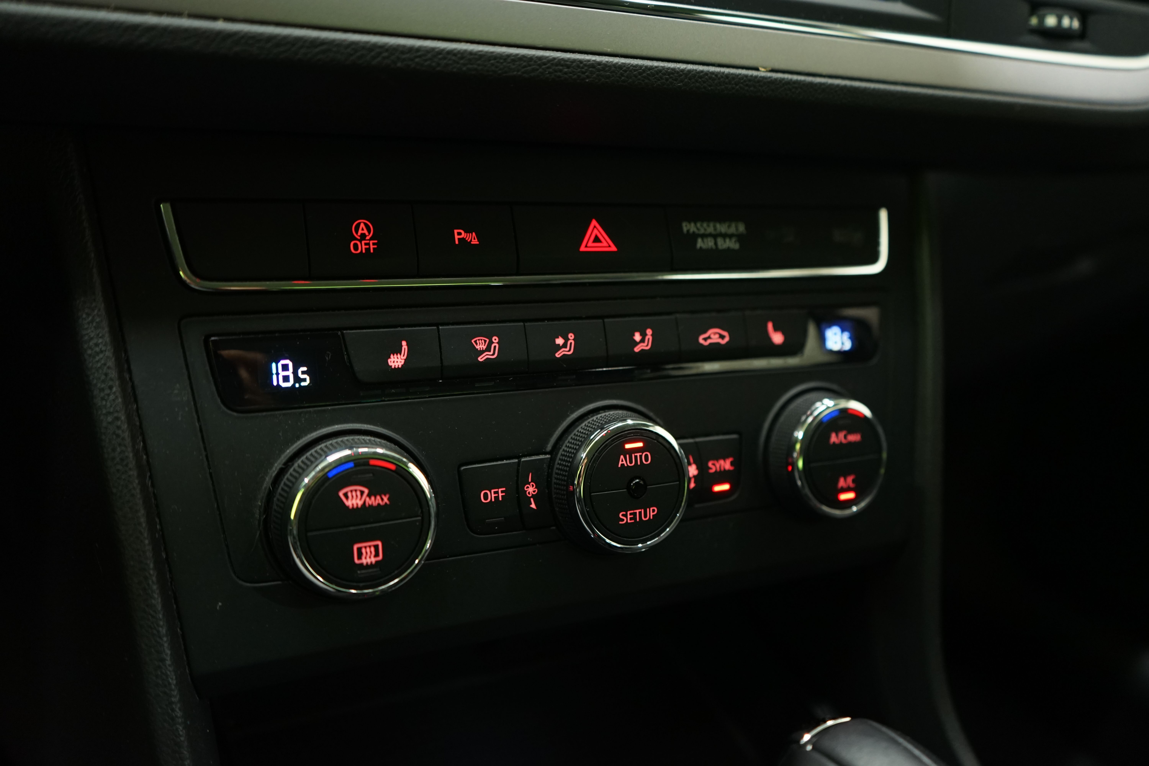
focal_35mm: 28
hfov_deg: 65.5
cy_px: 383
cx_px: 574
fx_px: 894
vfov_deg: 46.4
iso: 1250
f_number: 3.5
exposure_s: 1/25
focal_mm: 28
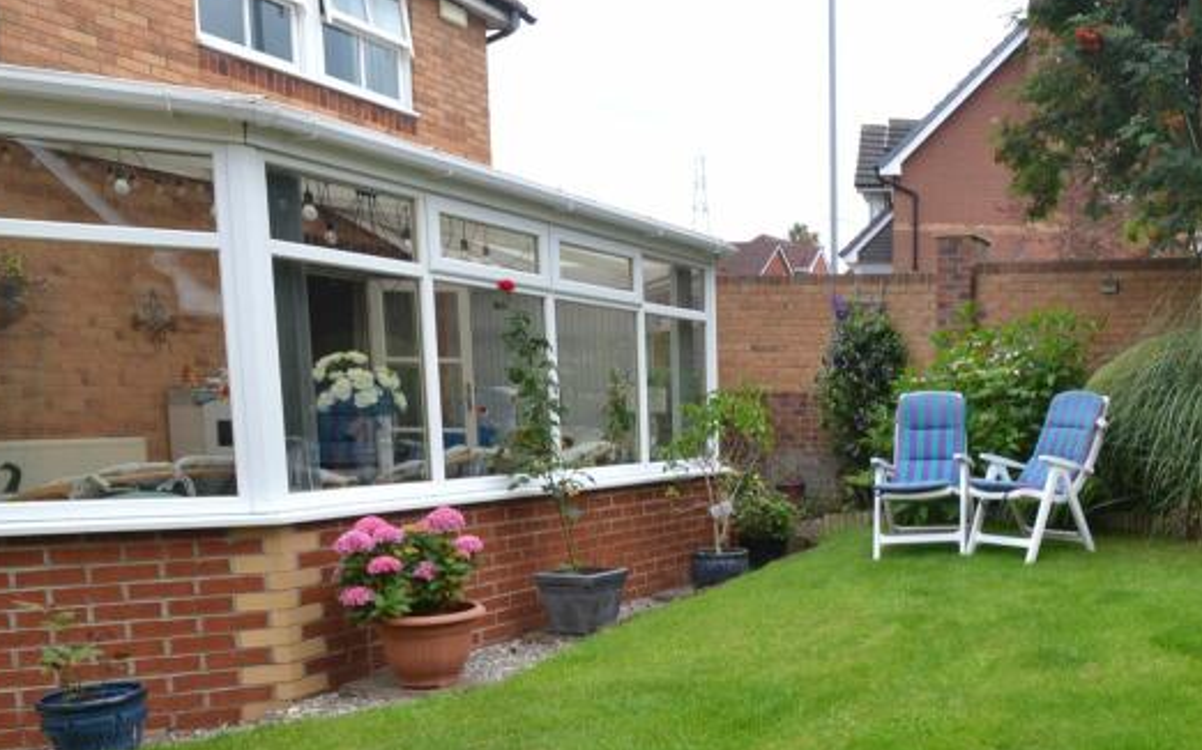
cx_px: 1075
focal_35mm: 30
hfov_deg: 54.9
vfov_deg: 41.0
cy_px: 528
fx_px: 983
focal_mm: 10
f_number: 6.3
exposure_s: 1/160
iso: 100
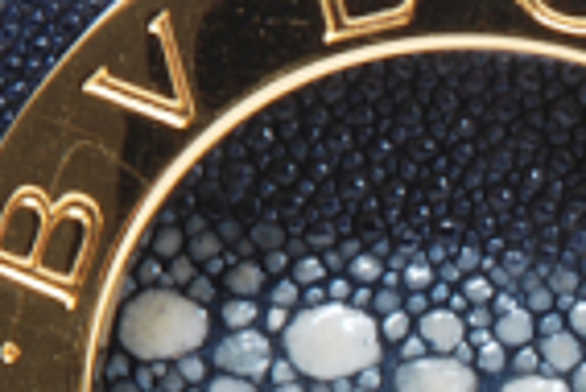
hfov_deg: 3.1
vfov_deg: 2.1
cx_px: 693
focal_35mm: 664
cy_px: 644
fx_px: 10819
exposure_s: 3
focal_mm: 98
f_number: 29
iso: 200
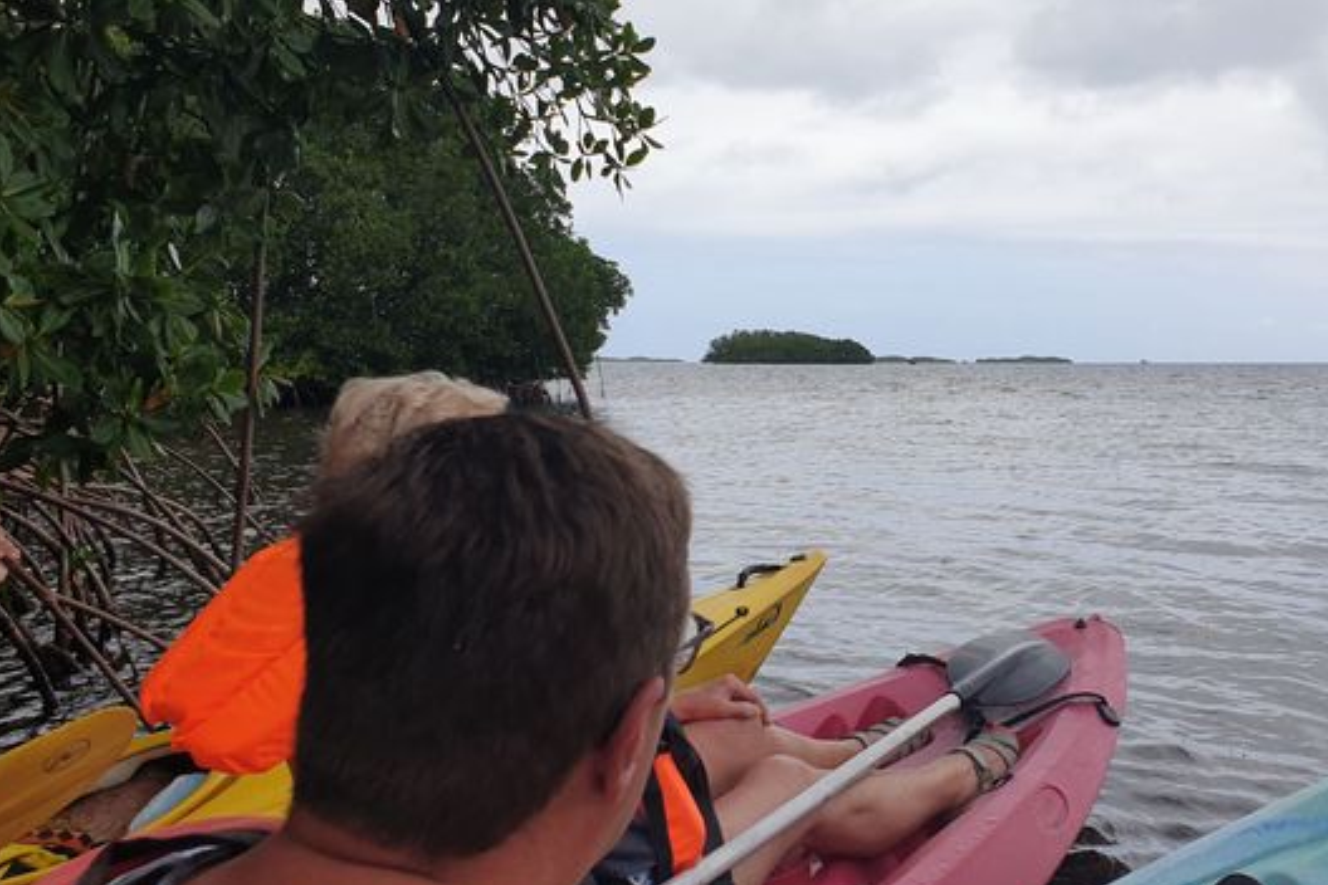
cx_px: 855
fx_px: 1512
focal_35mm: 41
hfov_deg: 46.8
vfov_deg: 32.6
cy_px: 387
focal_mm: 4.3
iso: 50
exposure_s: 1/1370
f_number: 2.4
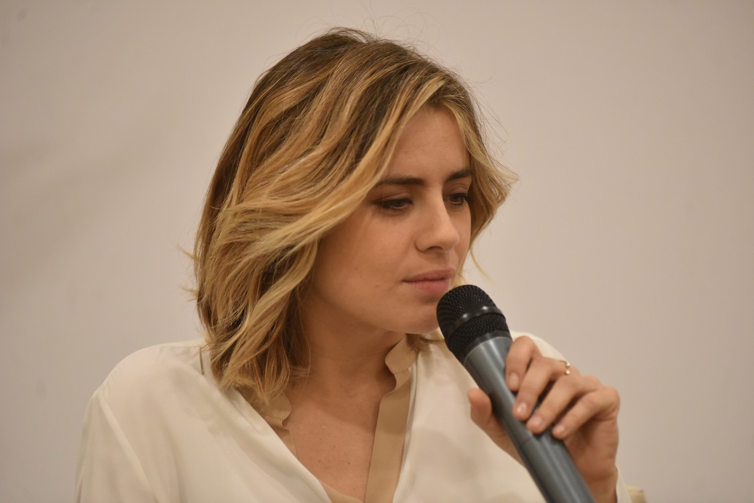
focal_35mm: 200
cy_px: 252
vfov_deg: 6.9
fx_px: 4189
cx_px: 377
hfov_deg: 10.3
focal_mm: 200
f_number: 2.8
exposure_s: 1/250
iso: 3200
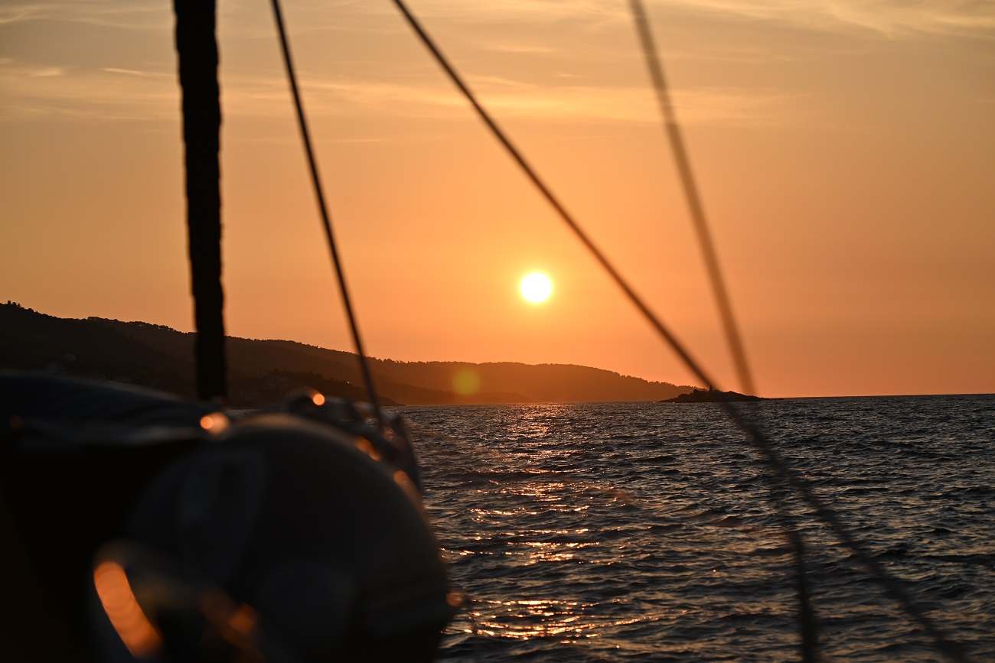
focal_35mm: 110
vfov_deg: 12.5
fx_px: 3040
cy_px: 332
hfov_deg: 18.6
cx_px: 498
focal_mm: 110
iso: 100
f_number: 7.1
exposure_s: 1/640
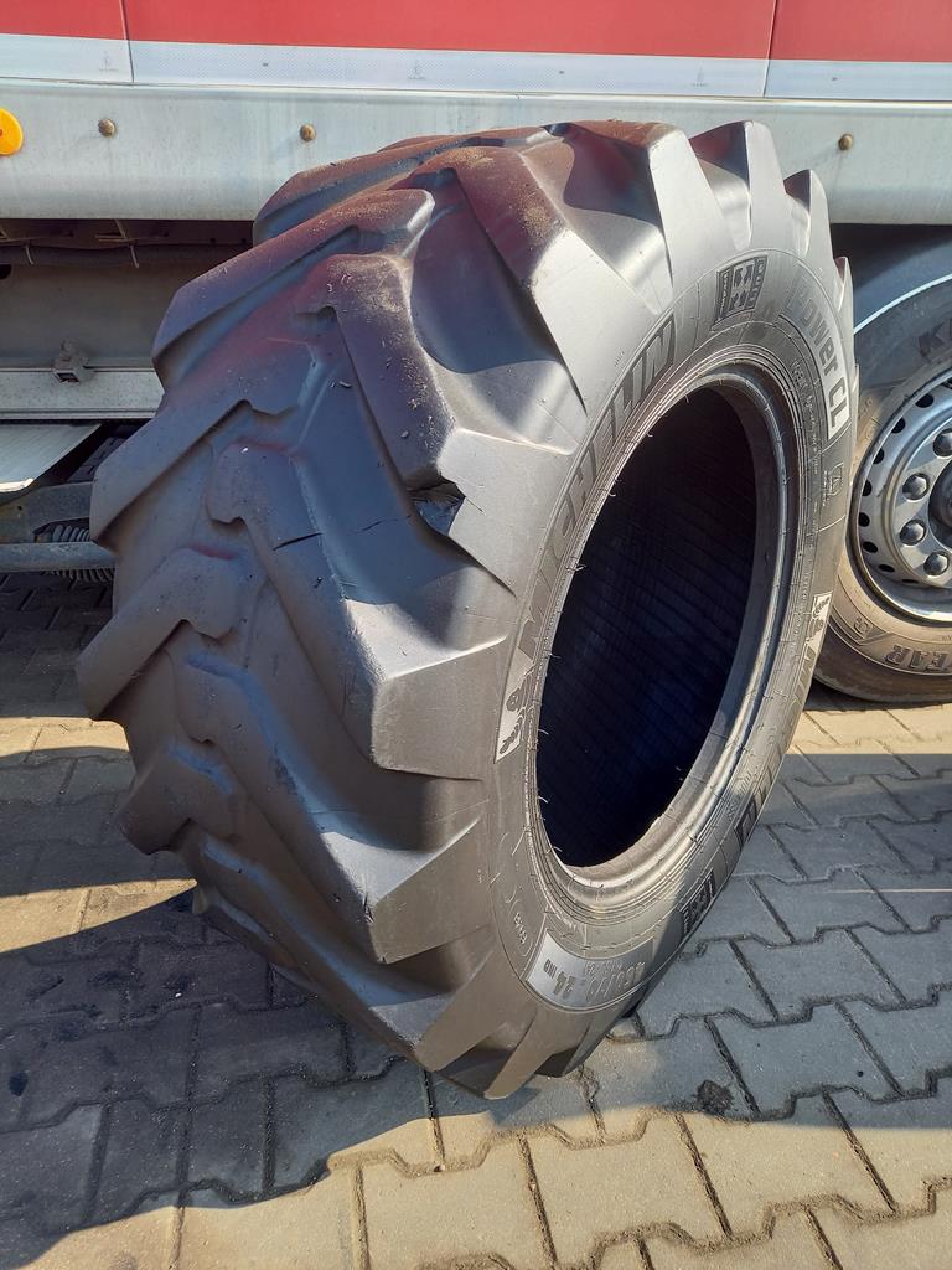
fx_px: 917
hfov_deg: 54.9
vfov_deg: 69.4
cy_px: 635
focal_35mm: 25
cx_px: 476
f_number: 1.8
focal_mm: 4.65
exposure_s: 1/150
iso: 50
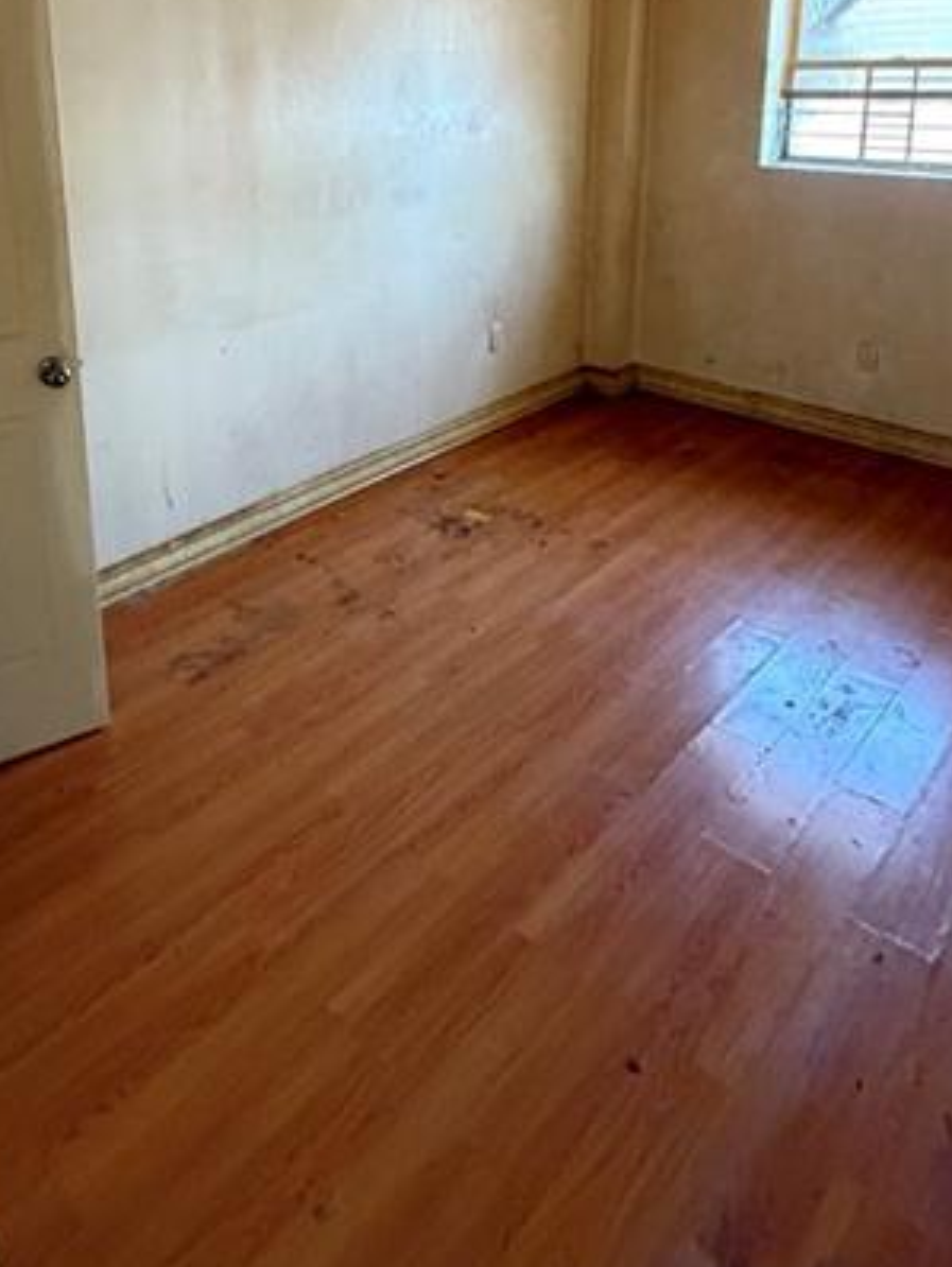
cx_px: 369
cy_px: 283
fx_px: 989
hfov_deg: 51.0
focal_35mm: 27
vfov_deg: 60.8
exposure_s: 1/60
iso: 640
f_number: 2.2
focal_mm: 2.22
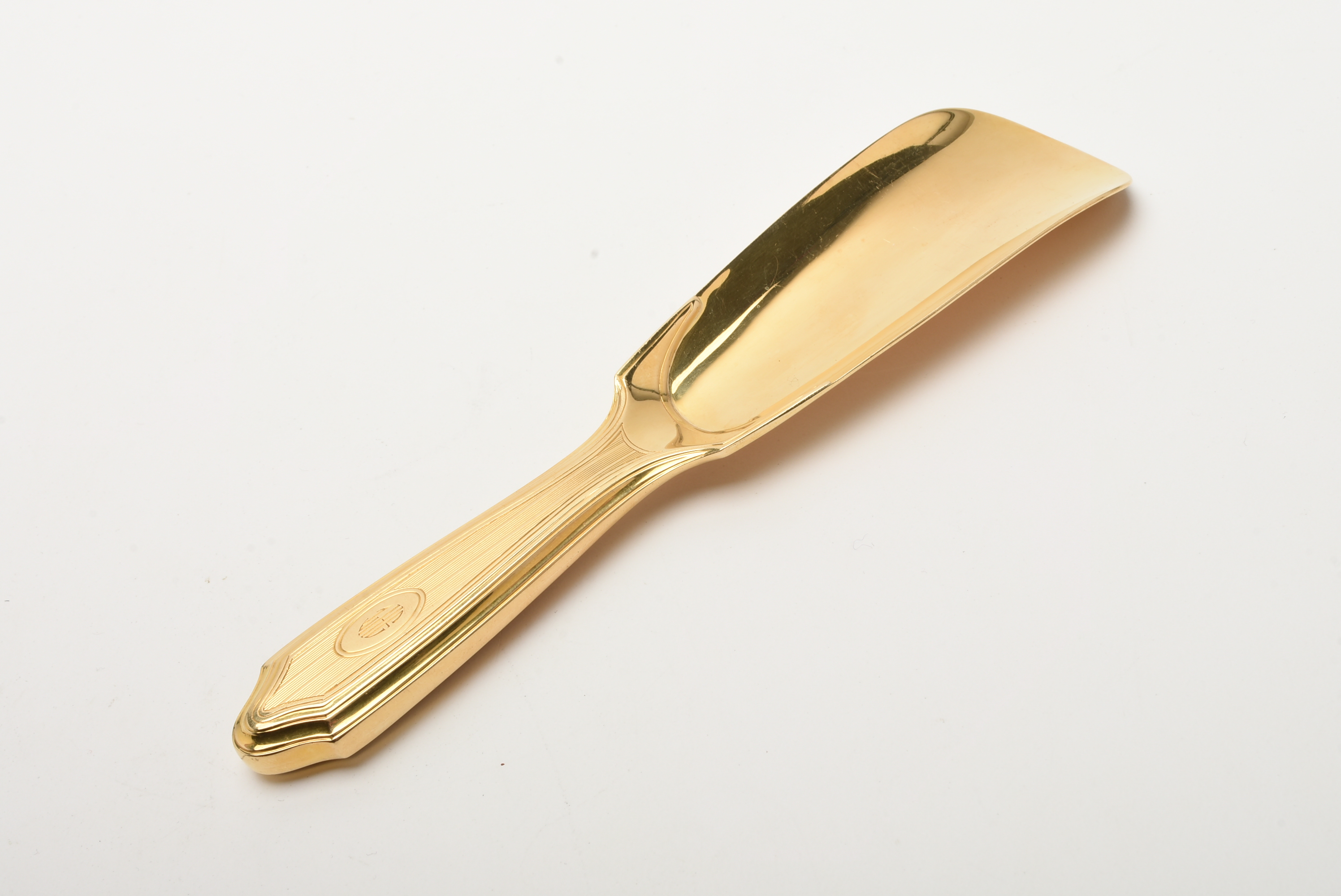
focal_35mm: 54
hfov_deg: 36.8
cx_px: 670
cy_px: 448
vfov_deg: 25.1
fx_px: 2013
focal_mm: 36
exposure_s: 1/160
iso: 100
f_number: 18
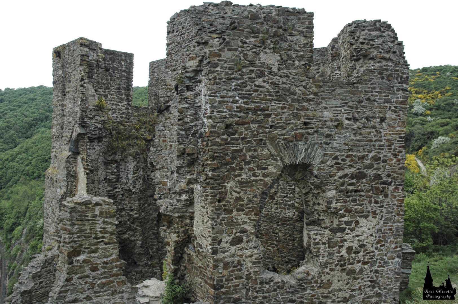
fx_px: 343
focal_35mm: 27
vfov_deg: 47.9
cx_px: 229
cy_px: 152
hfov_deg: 67.4
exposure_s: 1/200
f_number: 7.1
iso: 200
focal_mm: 18
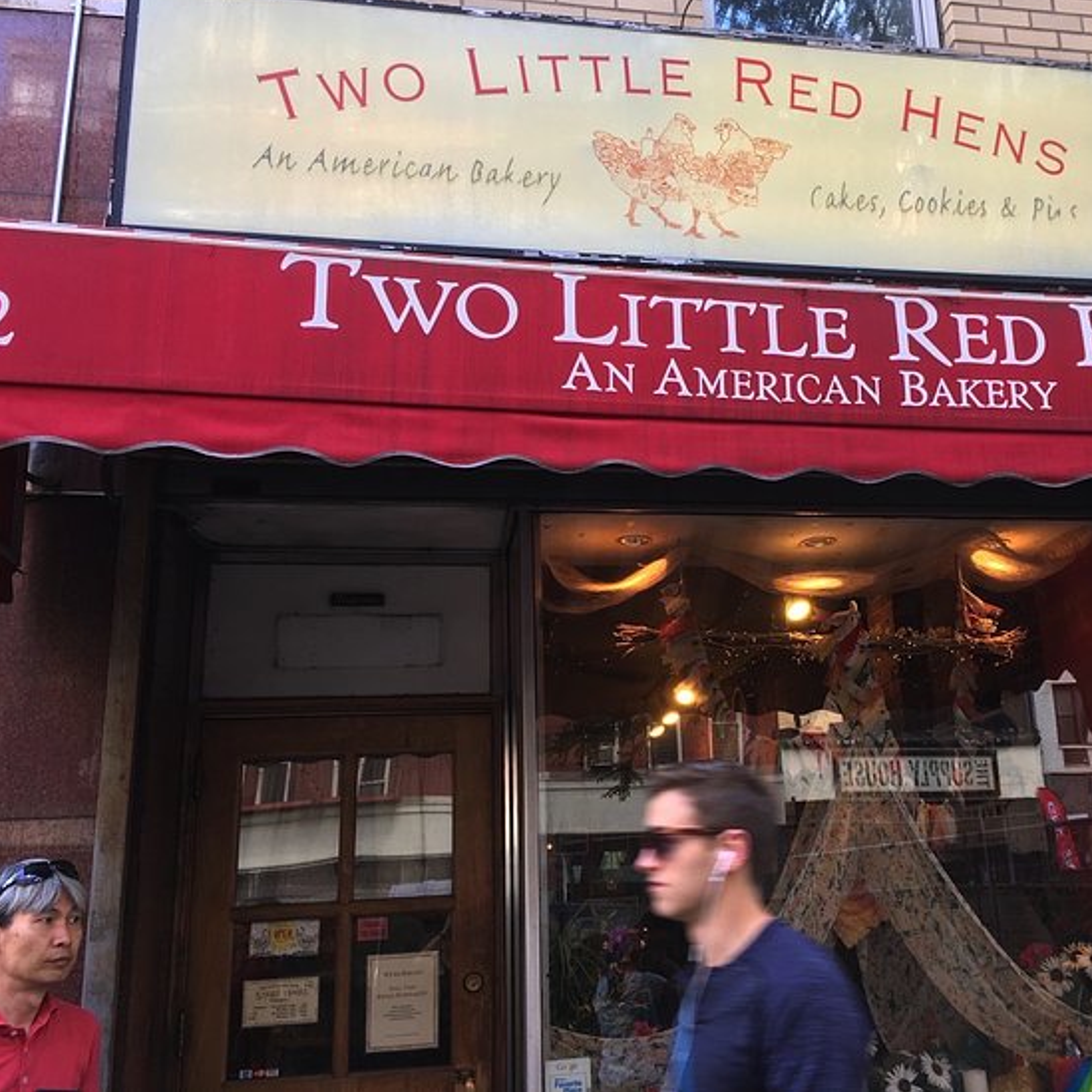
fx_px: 1249
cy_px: 534
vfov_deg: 47.2
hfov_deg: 46.8
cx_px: 680
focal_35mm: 35
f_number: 2.2
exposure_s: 1/60
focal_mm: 4.15
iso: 25
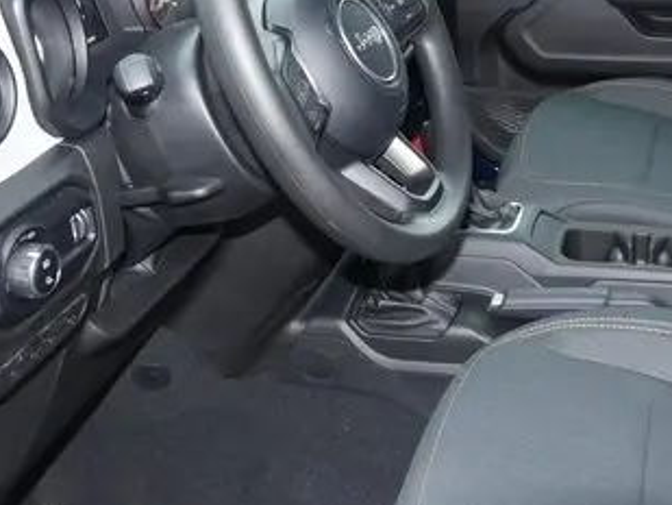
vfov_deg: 24.7
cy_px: 86
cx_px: 620
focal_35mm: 58
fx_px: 1126
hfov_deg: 31.5
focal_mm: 14
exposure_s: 1/60
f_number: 5
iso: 640
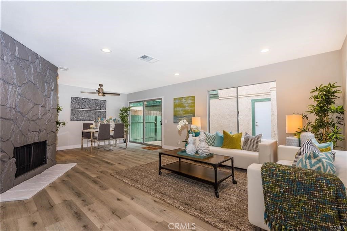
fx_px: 154
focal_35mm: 16
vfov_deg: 73.8
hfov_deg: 96.7
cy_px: 116
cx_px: 174
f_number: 6.3
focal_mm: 16
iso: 200
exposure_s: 1/50
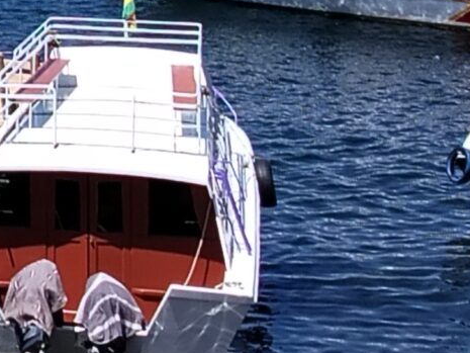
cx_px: -363
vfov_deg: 5.4
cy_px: -516
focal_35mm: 264
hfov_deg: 7.3
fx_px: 3585
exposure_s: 1/1109
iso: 100
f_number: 1.75
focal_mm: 5.25
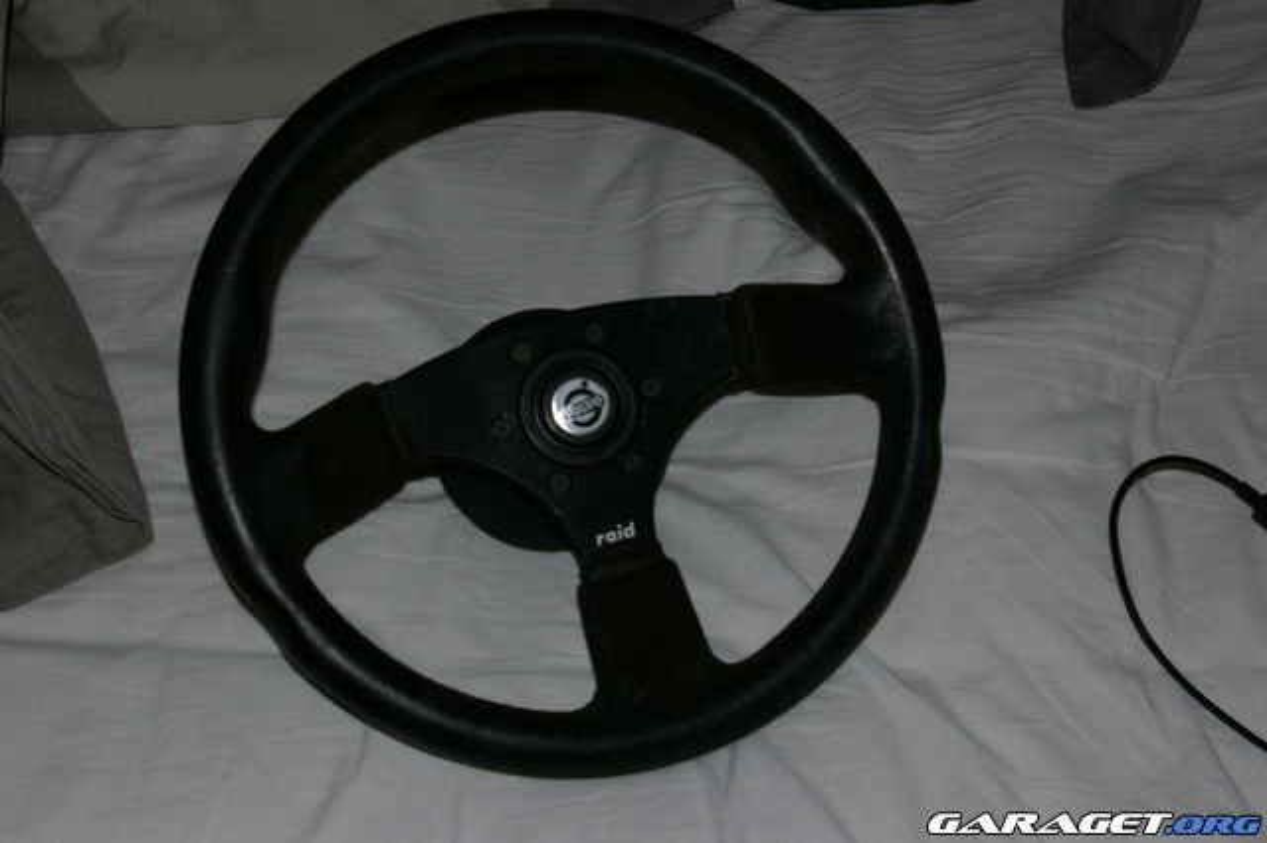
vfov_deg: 23.8
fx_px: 2005
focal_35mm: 57
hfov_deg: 35.1
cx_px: 634
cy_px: 422
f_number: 8
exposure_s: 1/60
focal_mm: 38
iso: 400
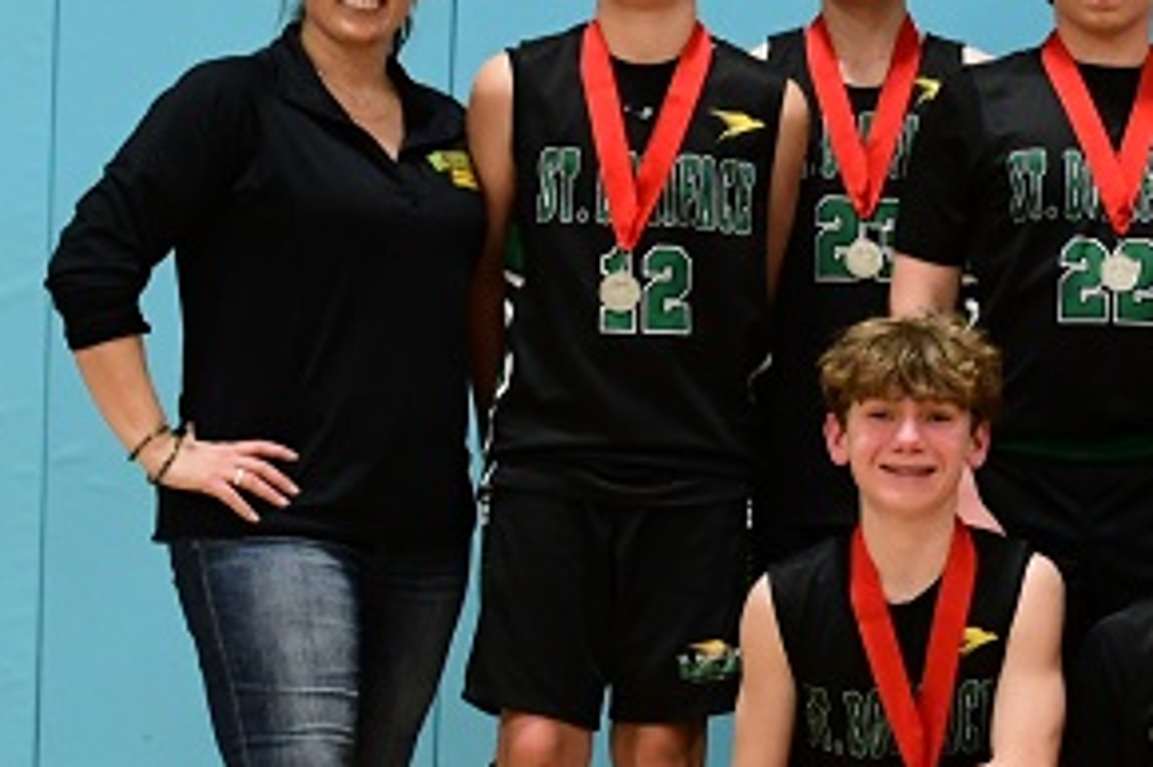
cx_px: 1706
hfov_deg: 15.3
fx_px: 3969
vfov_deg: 11.0
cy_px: 374
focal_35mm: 124
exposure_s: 1/100
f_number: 3.5
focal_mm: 24
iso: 2000
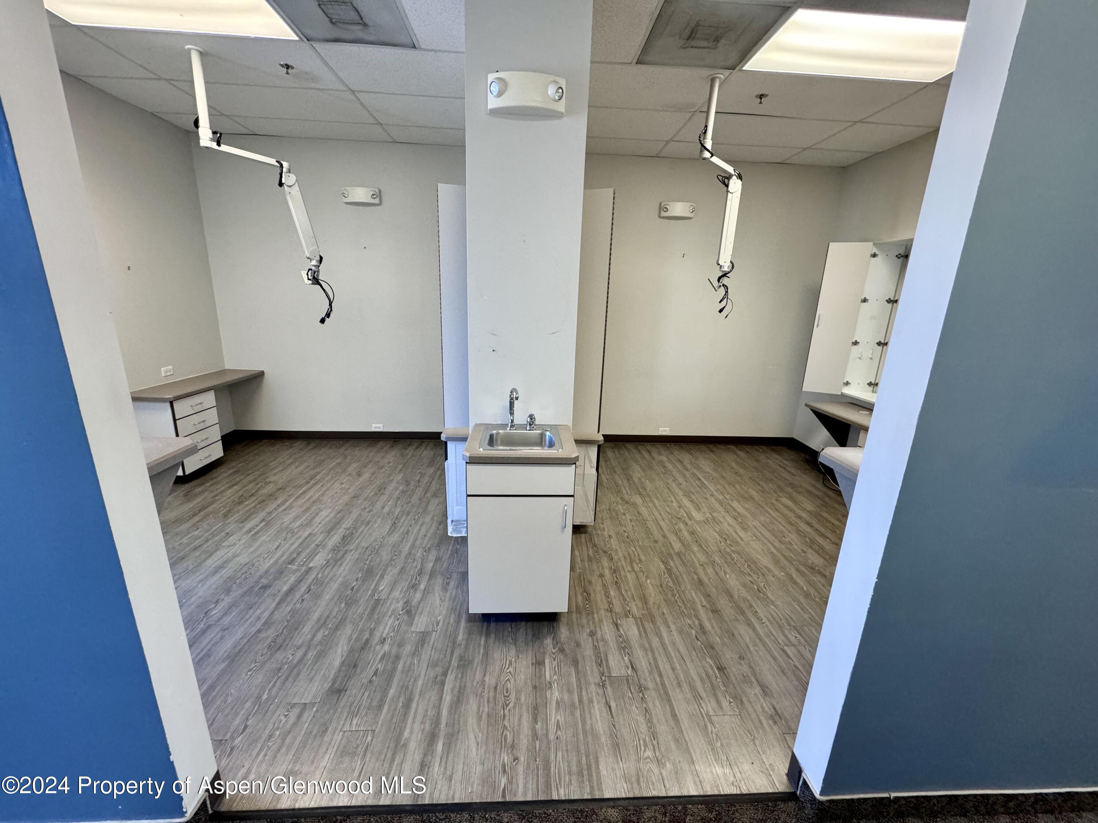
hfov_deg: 102.1
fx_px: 444
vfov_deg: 85.7
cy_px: 412
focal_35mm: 14
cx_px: 549
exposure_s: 1/120
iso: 320
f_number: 2.2
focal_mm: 2.22
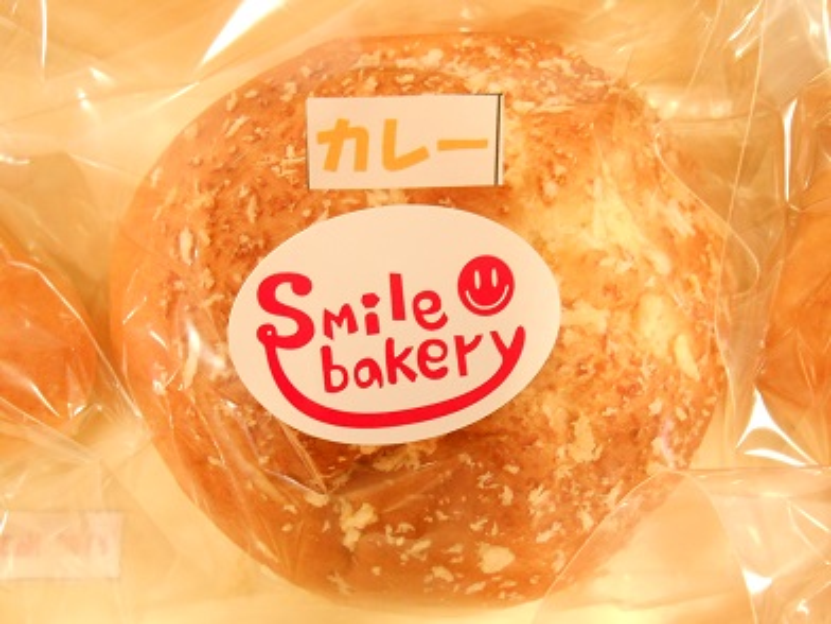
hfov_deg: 54.0
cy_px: 312
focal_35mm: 34
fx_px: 816
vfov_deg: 41.8
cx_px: 416
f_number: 3.9
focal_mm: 6
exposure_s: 1/20
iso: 800
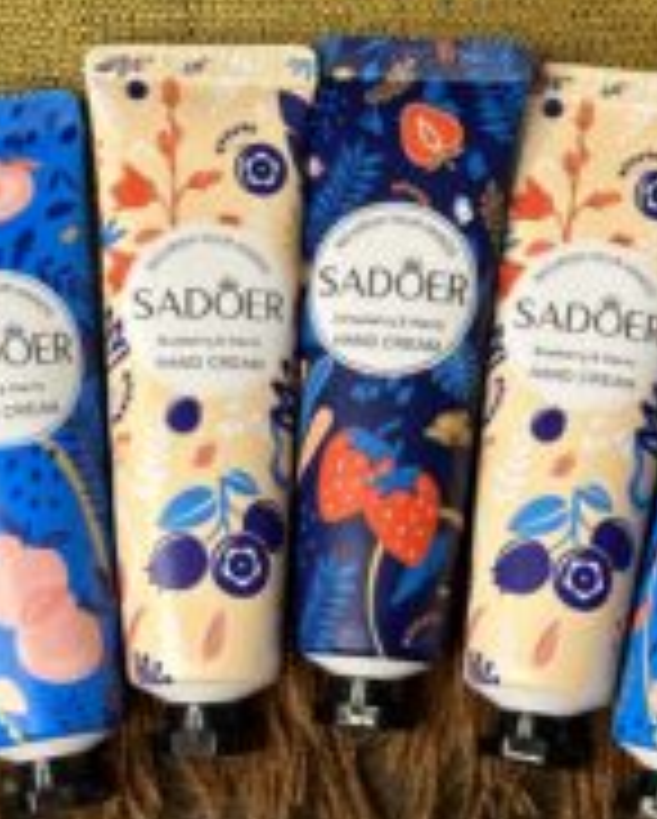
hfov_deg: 15.0
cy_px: 387
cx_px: 382
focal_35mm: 103
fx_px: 2499
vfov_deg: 18.6
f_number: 1.78
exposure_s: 1/33
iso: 200
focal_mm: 6.86
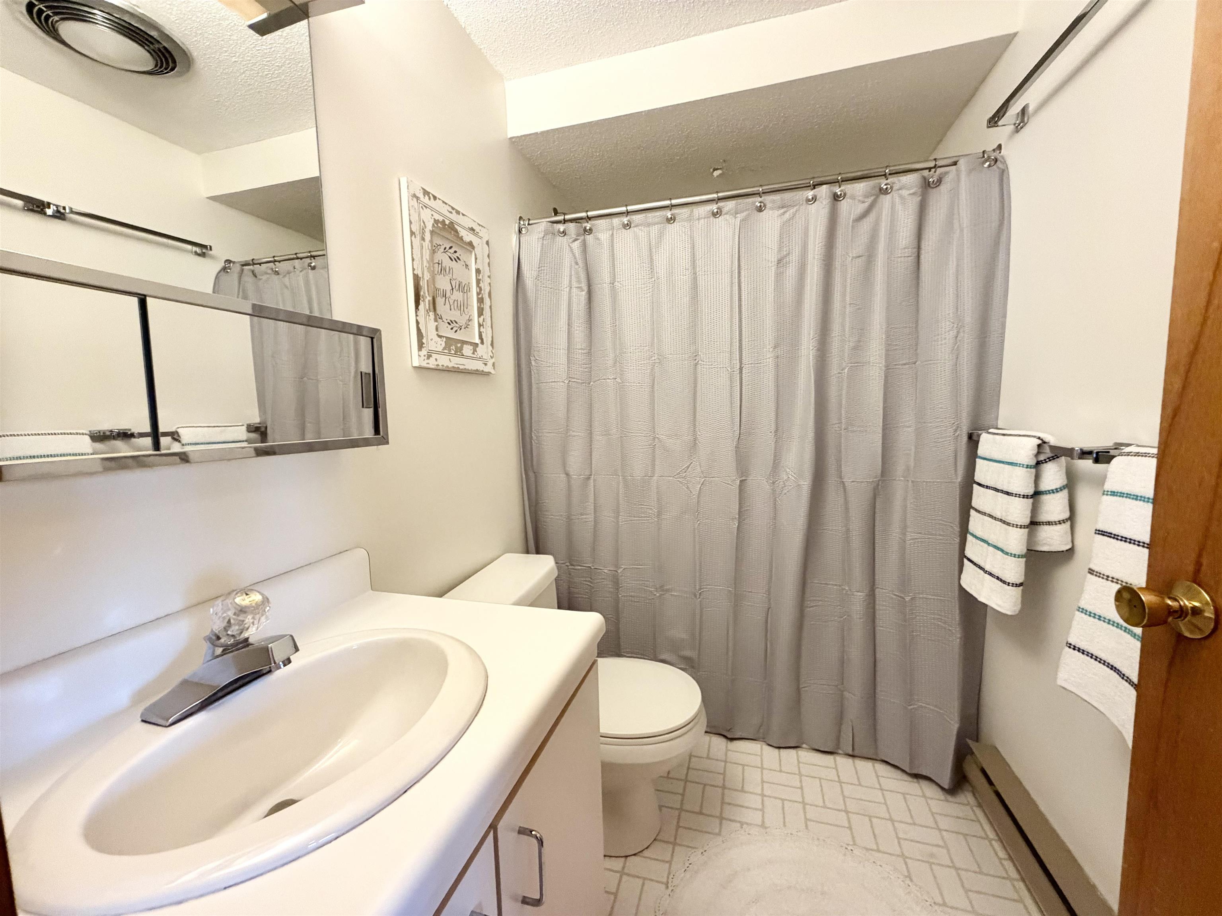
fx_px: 494
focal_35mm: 14
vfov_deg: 85.7
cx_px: 611
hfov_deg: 102.1
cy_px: 458
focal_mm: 2.22
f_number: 2.2
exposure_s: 1/60
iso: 500
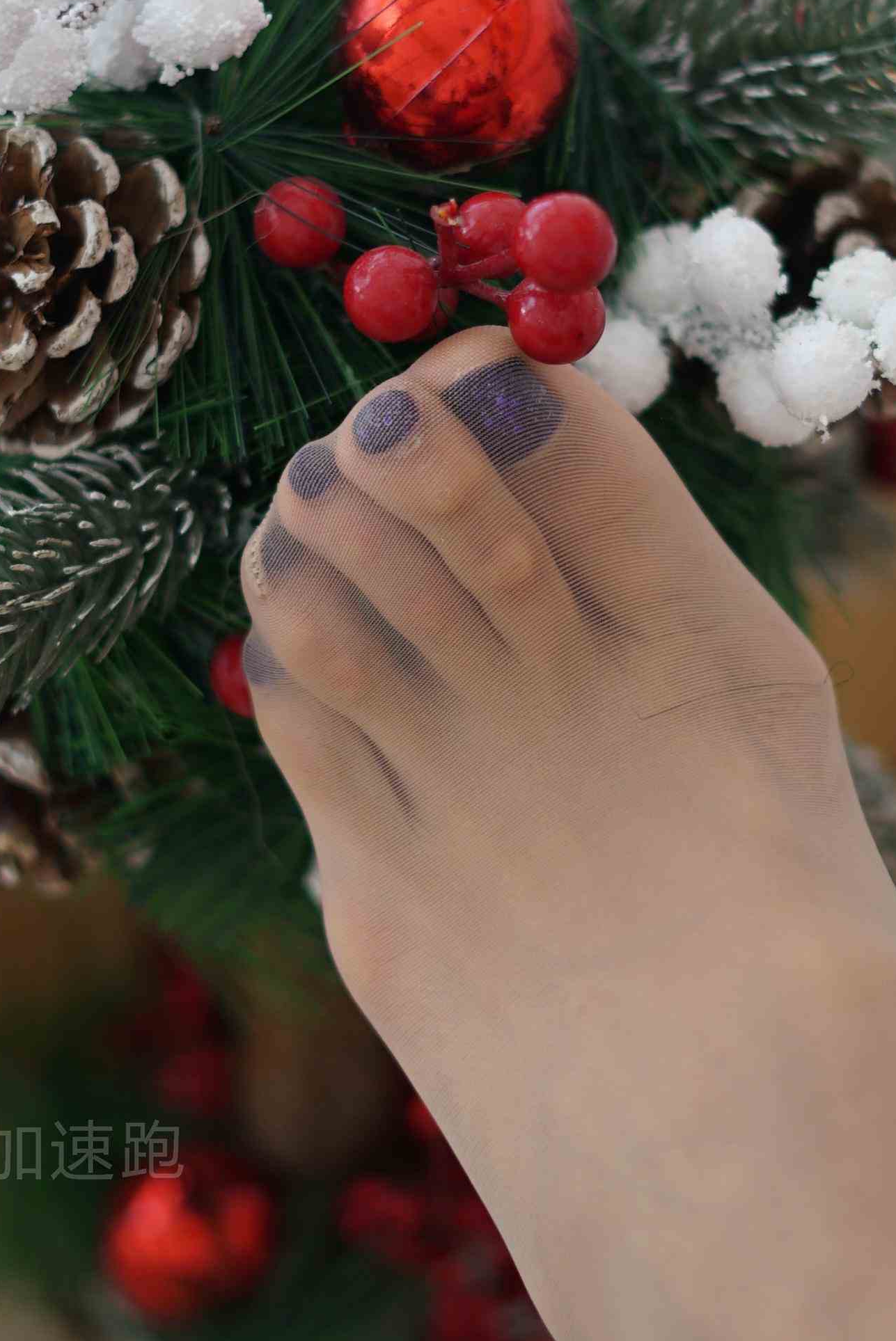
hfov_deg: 12.5
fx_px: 4101
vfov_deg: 18.6
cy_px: 540
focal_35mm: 110
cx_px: 565
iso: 200
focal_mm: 50
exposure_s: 1/320
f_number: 1.8
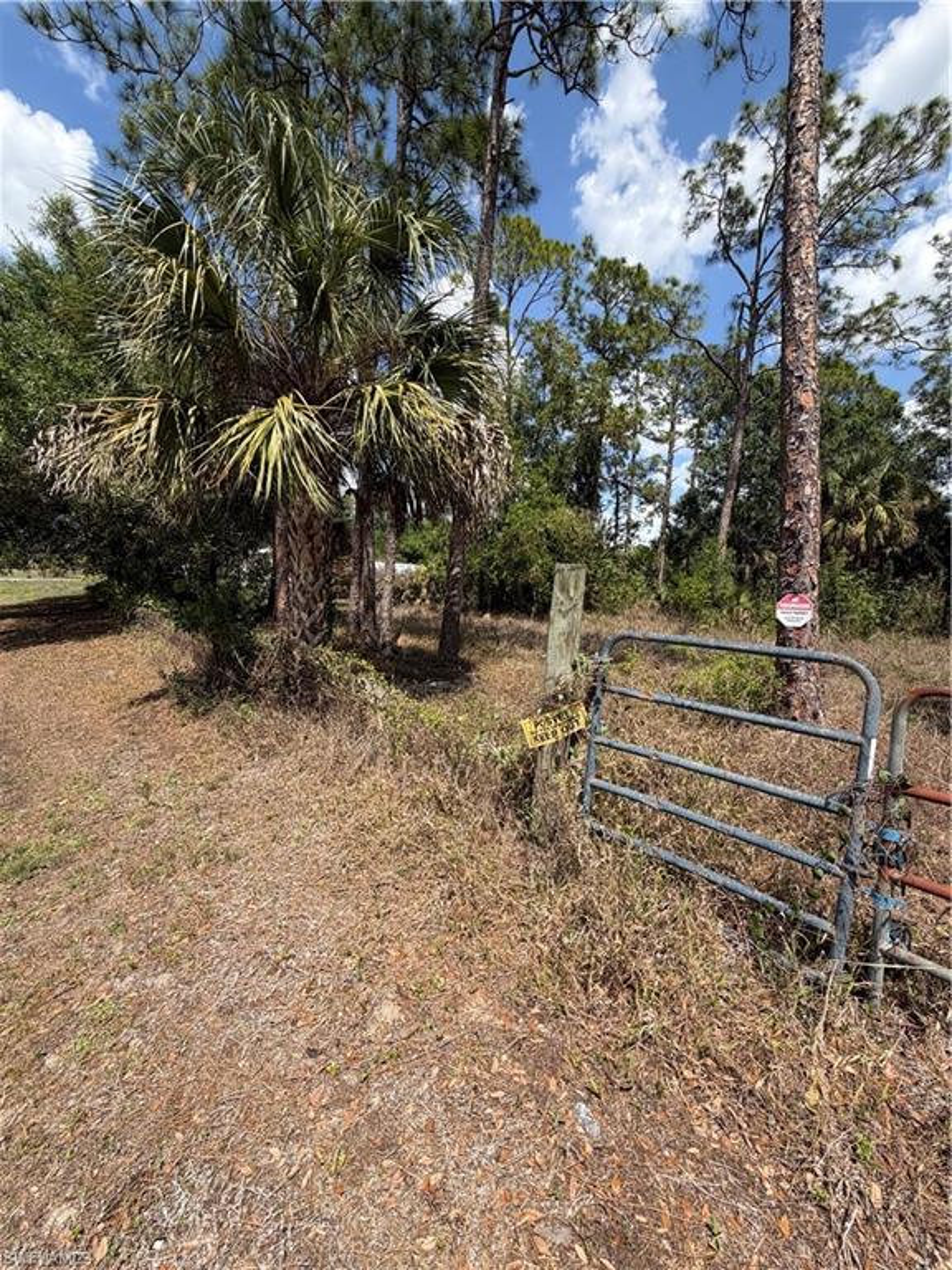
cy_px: 635
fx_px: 513
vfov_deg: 102.1
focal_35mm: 14
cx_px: 476
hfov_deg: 85.7
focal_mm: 2.22
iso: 25
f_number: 2.2
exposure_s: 1/770
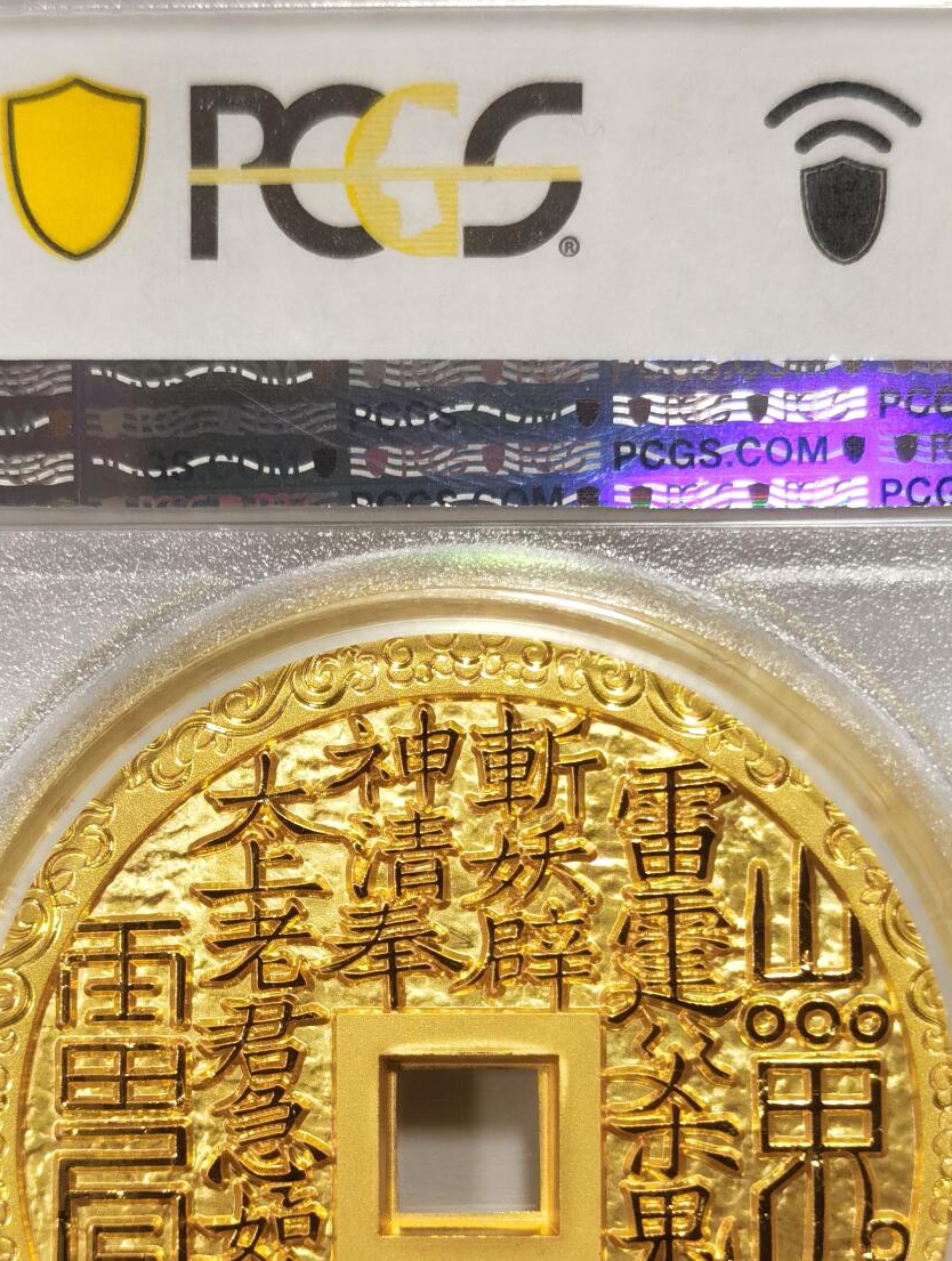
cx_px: 477
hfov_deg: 16.8
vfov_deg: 22.1
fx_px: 3214
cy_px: 847
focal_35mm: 88
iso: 100
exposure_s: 1/100
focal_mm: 5.56
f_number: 16
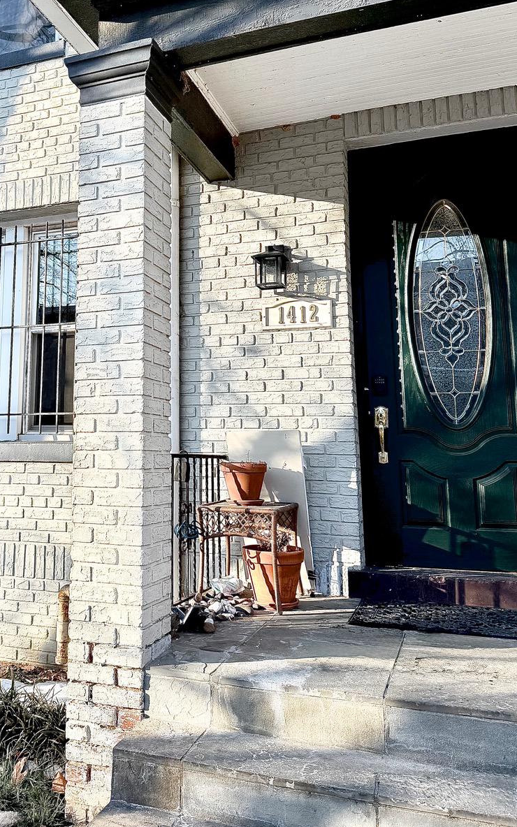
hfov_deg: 37.5
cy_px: 332
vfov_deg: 57.7
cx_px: 139
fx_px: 744
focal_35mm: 33
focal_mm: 6.76
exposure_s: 1/1410
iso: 80
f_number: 1.78
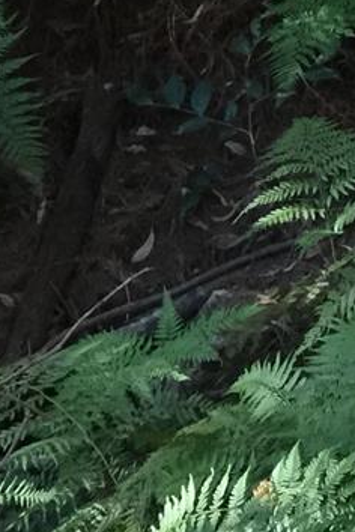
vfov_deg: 13.9
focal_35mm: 139
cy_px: -254
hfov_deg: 8.0
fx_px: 2056
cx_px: 1161
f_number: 2.2
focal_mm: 4.15
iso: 50
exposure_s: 1/33
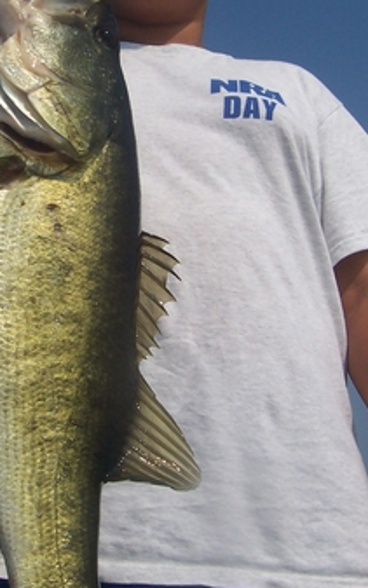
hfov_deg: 20.7
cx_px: 66
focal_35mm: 62
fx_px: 994
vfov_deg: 32.8
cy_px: 221
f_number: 5.6
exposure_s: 1/1000
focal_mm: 5.6
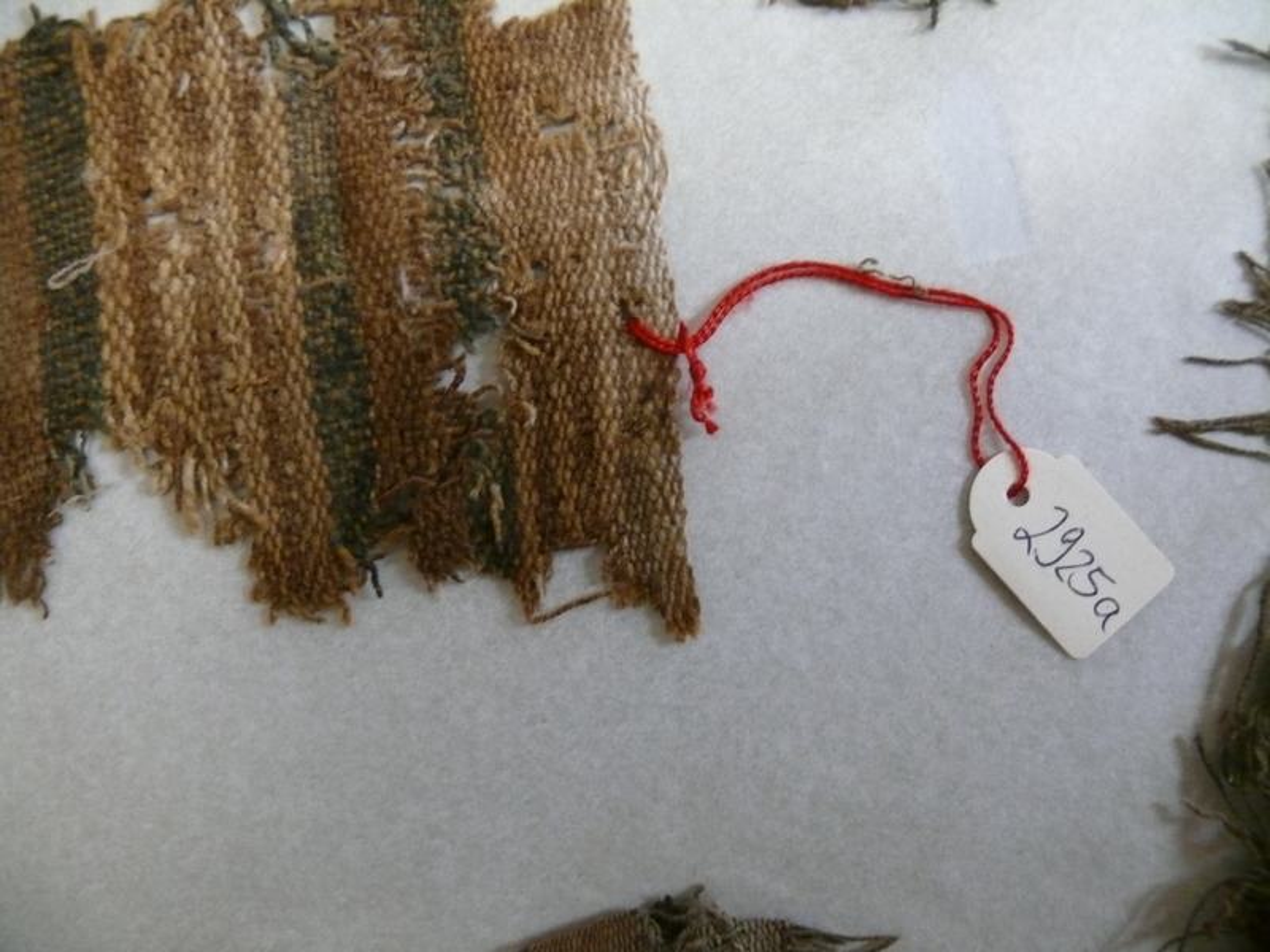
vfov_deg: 40.7
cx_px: 635
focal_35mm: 35
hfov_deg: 52.6
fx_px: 1284
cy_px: 476
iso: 400
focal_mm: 7.4
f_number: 2.8
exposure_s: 1/30
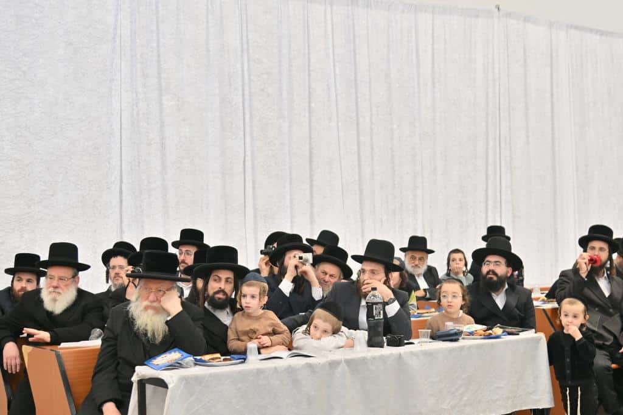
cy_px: 208
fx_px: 986
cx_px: 312
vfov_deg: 23.8
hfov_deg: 35.1
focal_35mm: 57
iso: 320
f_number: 4
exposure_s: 1/160
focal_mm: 38
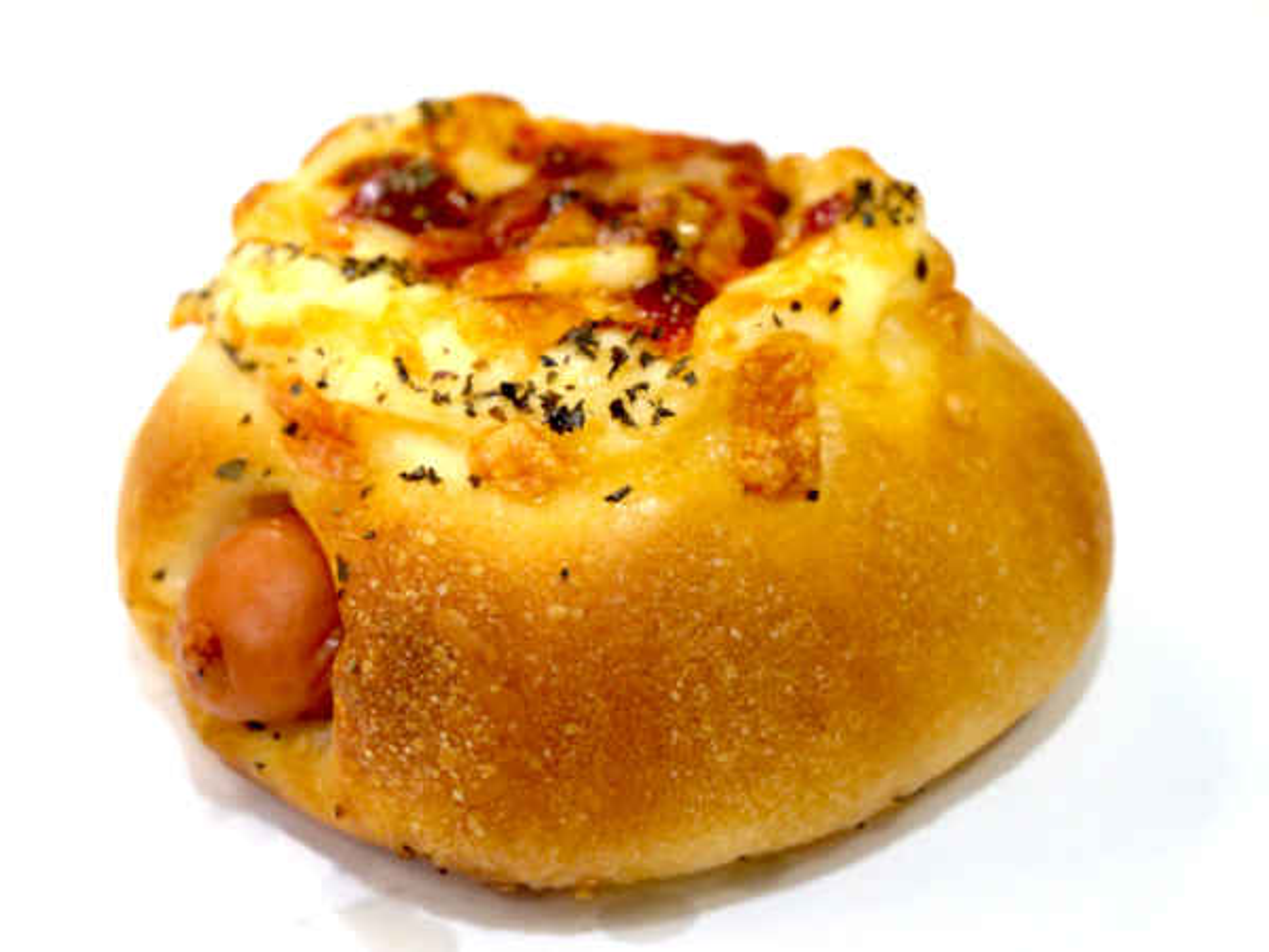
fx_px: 3226
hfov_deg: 22.3
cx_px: 634
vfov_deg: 16.8
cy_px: 476
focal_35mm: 88
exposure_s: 1/250
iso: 3200
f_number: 6.3
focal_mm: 44
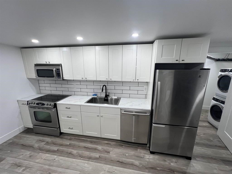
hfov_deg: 106.2
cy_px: 87
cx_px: 116
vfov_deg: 89.9
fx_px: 87
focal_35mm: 13
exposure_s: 1/120
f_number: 1.8
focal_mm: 1.57
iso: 100
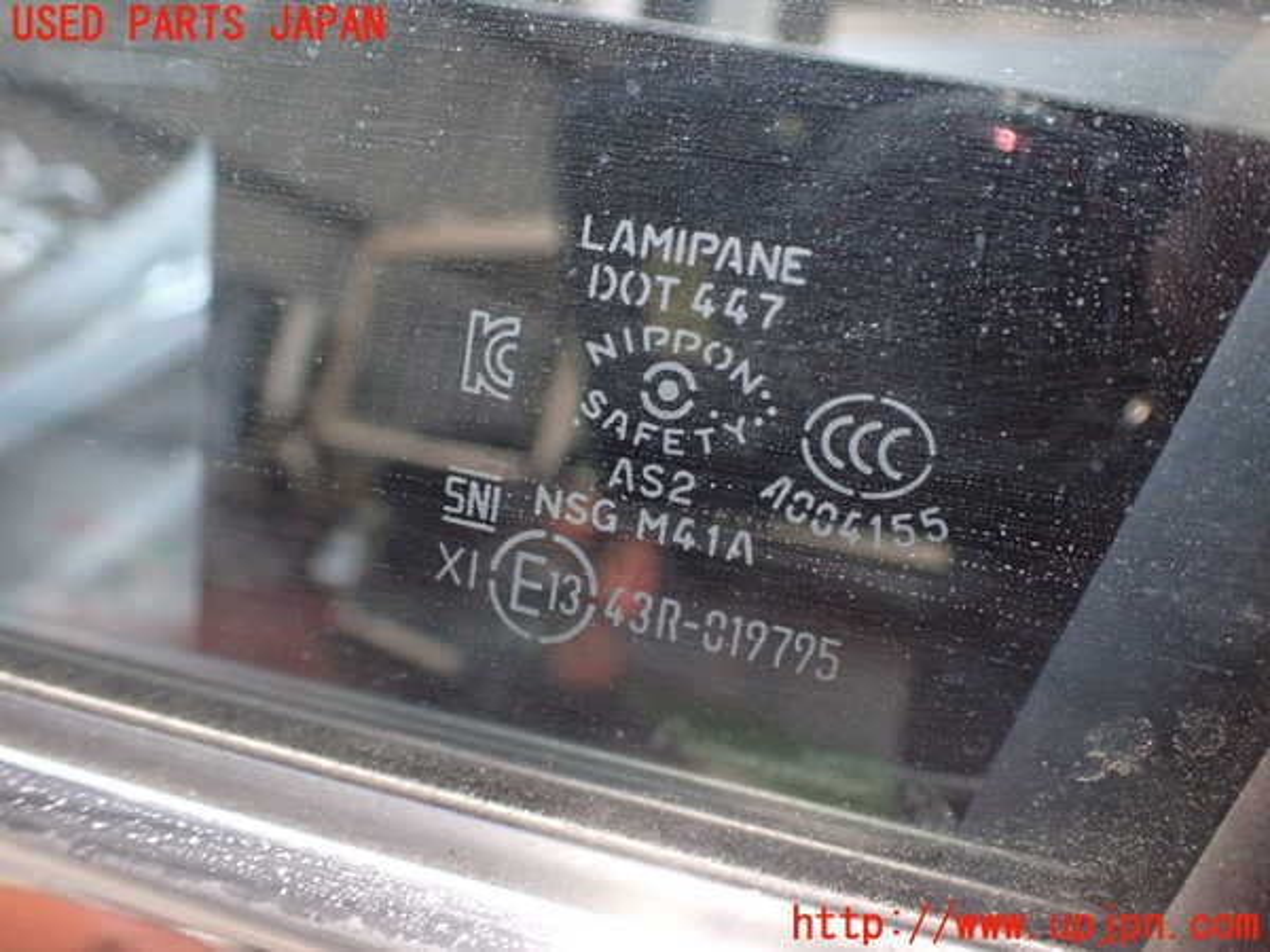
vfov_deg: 46.8
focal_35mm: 30
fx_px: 1101
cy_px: 476
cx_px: 635
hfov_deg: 60.0
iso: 800
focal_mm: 5.4
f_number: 2.3
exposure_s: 1/30
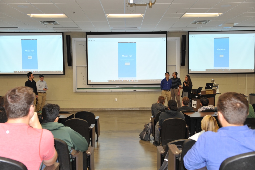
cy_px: 85
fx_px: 269
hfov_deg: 50.7
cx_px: 128
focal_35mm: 38
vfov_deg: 35.0
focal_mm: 38
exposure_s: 1/60
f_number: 5
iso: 1000
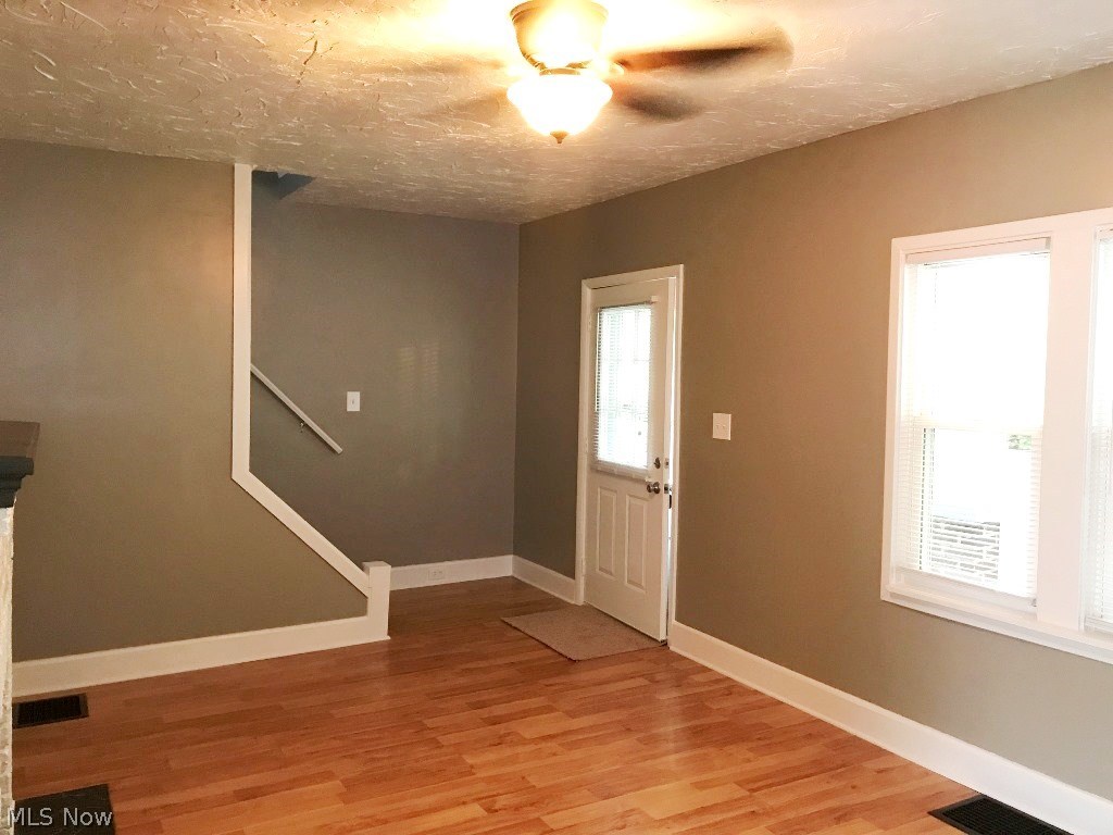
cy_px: 418
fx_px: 900
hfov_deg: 63.4
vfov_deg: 49.7
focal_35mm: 28
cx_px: 556
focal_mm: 3.99
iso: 80
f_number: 1.8
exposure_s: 1/8
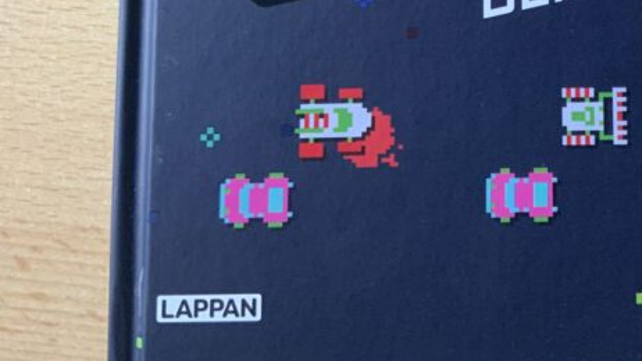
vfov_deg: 16.3
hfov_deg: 29.1
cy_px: -115
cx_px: 556
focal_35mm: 70
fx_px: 1192
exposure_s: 1/60
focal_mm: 3
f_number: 1.8
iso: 200
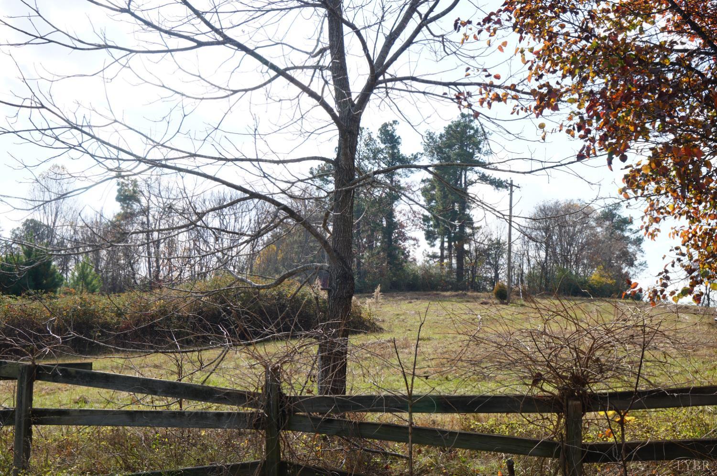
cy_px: 238
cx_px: 358
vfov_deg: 29.8
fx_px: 895
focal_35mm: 45
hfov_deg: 43.6
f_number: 10
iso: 100
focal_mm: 30
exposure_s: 1/100
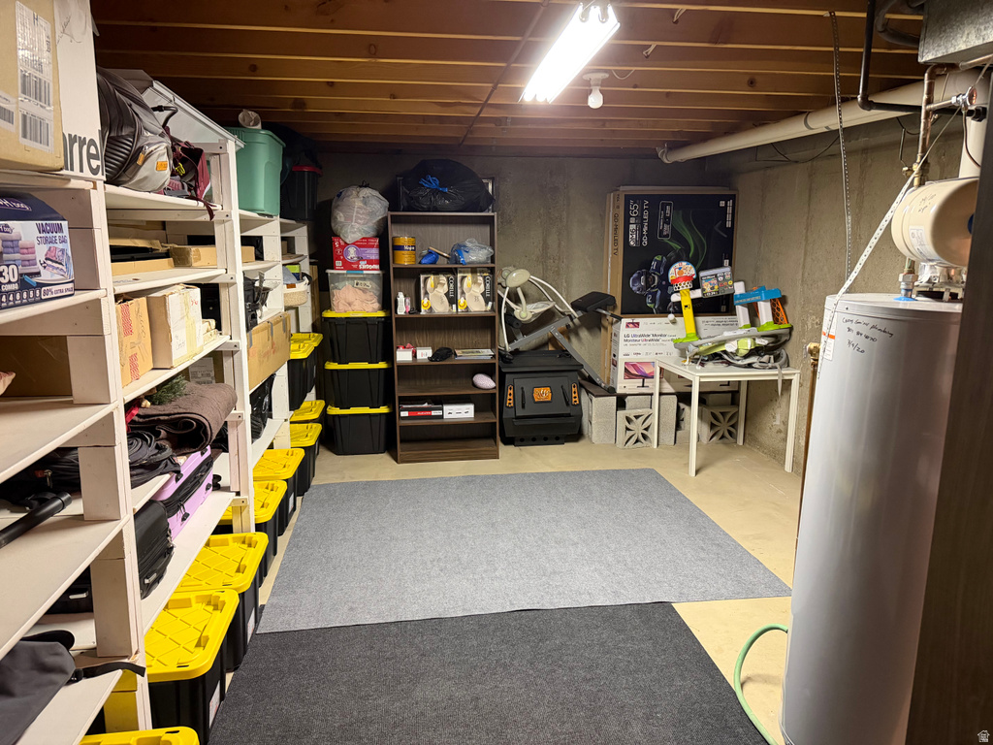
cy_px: 372
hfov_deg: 71.6
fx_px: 688
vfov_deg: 56.8
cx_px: 496
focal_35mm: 24
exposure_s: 1/60
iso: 640
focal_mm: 6.76
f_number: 1.78
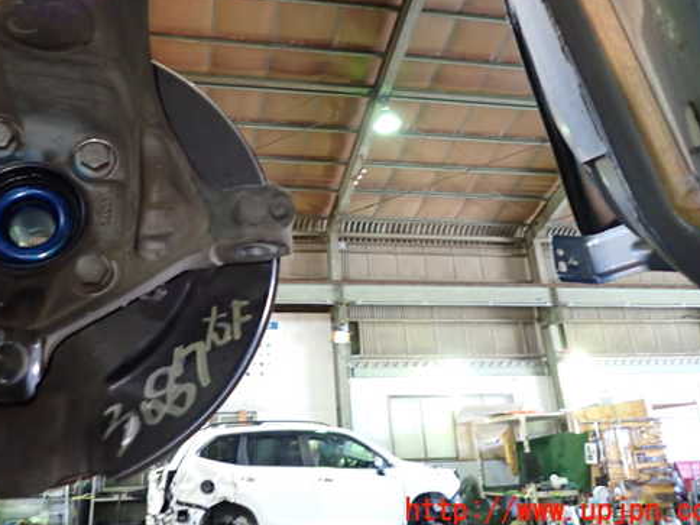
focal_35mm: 31
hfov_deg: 58.1
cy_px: 204
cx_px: 298
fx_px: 627
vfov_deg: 45.1
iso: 640
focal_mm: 4.5
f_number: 2
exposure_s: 1/30
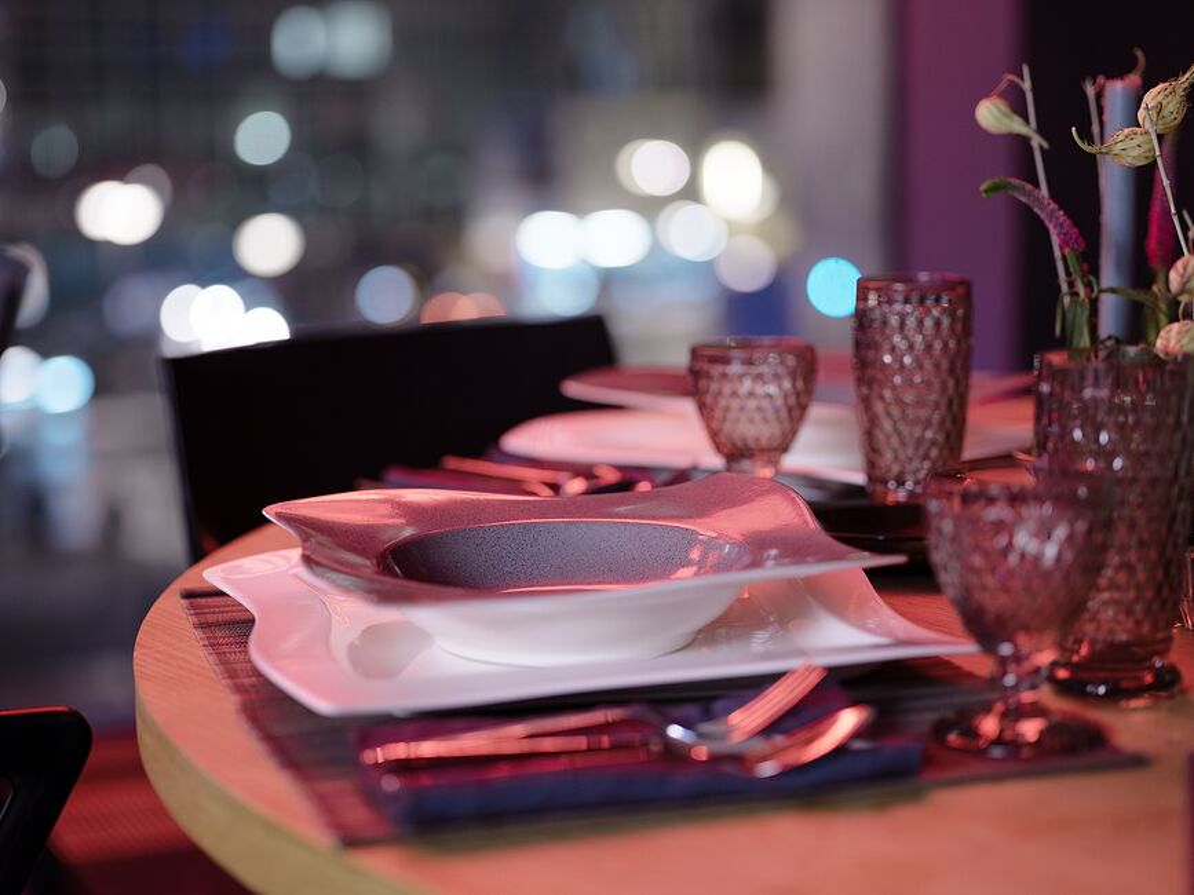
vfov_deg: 21.0
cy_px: 448
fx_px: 2414
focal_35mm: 70
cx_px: 597
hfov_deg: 27.8
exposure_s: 1/10
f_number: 2.8
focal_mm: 90
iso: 400
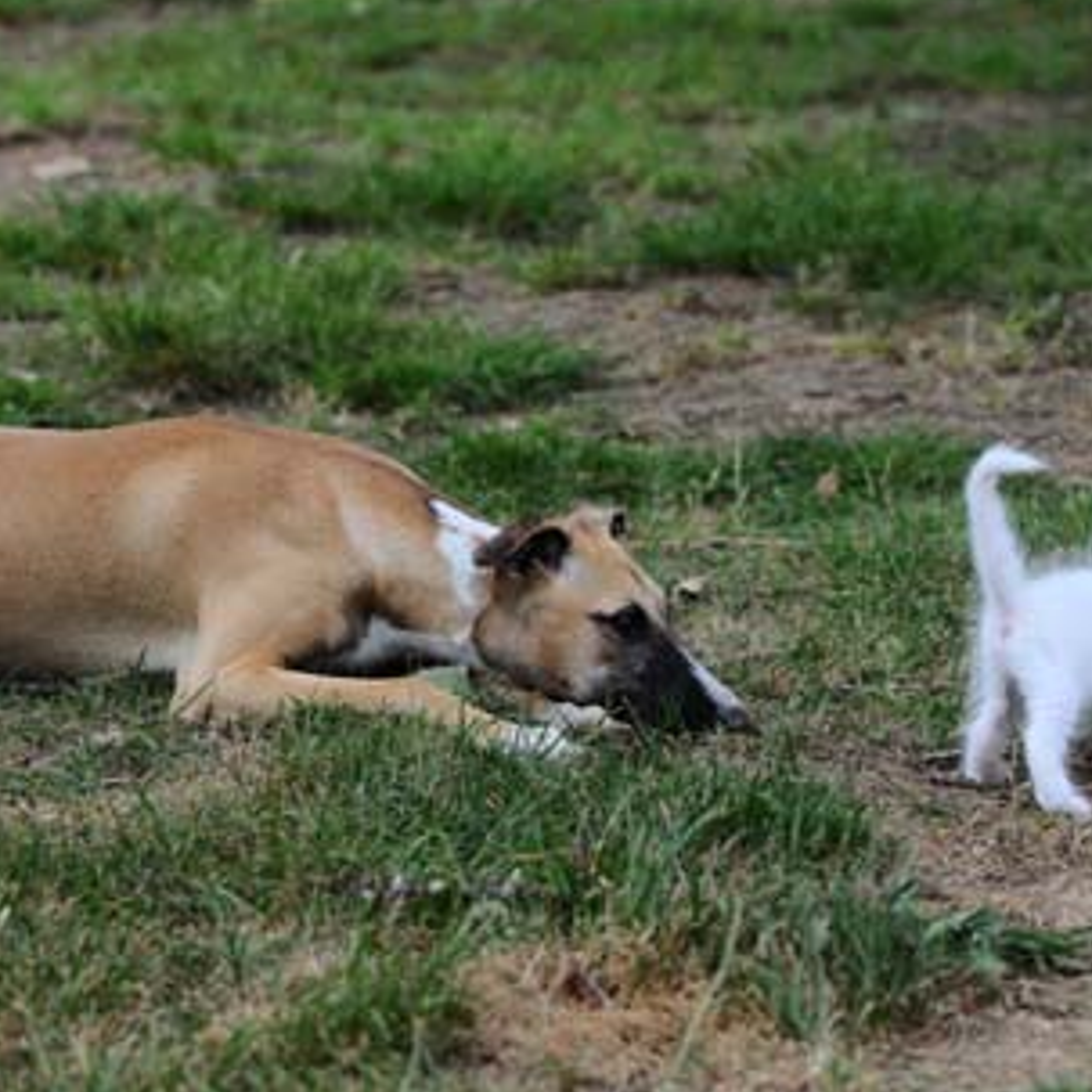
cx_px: 523
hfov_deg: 11.9
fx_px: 5246
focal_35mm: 147
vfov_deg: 11.9
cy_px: 515
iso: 200
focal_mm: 70
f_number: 4.5
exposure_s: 1/350
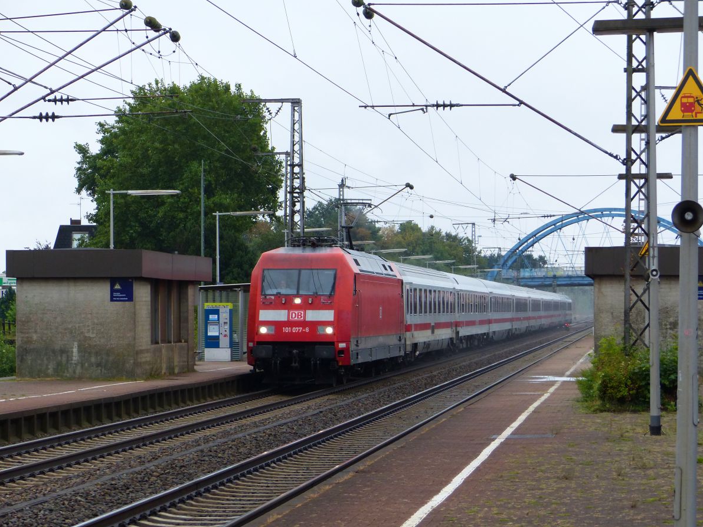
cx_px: 354
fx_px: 2579
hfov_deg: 15.5
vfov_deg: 11.7
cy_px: 264
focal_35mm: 127
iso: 250
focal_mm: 22.6
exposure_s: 1/500
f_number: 2.8
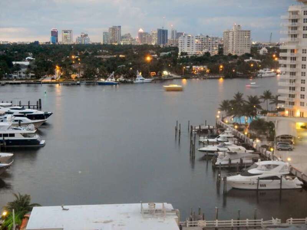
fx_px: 532
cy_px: 115
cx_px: 154
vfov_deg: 24.4
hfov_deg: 32.2
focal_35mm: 60
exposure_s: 1
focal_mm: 10.8
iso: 800
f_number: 4.2
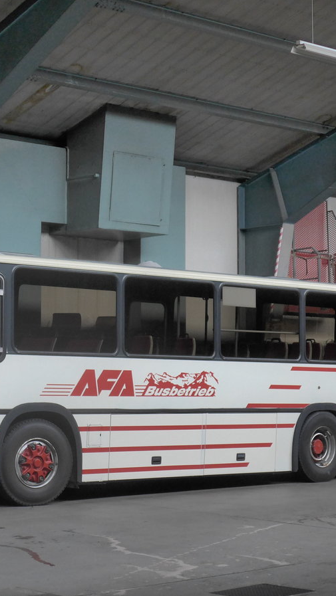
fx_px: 1361
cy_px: 298
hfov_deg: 14.0
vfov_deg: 24.7
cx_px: 113
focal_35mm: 86
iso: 400
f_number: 3.5
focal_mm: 12
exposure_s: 1/100
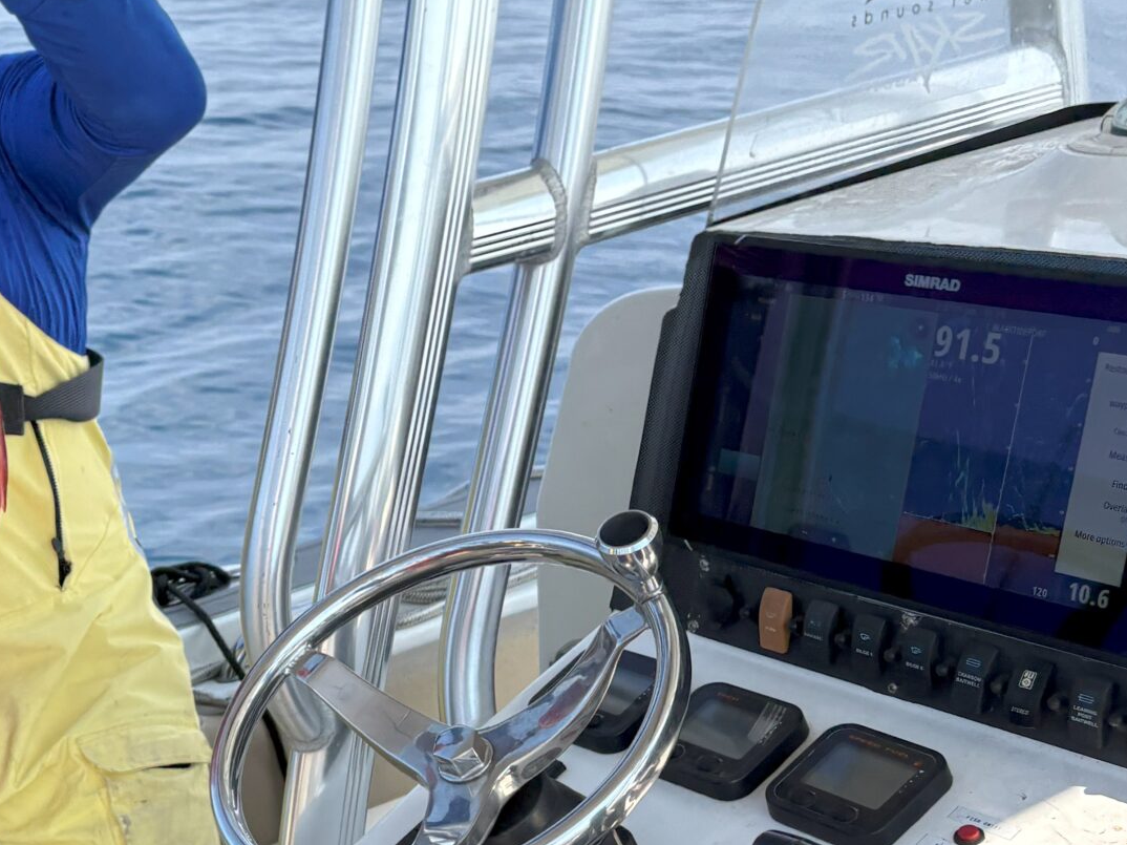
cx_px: -58
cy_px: 461
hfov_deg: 28.8
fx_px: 2018
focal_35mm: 62
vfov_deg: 23.6
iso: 50
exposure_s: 1/1953
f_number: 1.6
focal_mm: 5.96
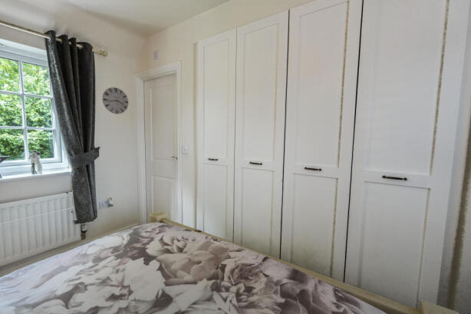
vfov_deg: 73.7
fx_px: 209
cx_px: 221
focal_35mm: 16
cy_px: 158
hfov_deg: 96.6
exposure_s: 1/160
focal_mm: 10
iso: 800
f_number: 4
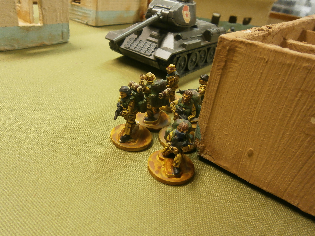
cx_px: 158
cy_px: 118
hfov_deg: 67.3
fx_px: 237
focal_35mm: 26
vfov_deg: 53.1
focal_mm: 4.7
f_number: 2.8
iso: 200
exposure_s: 1/25
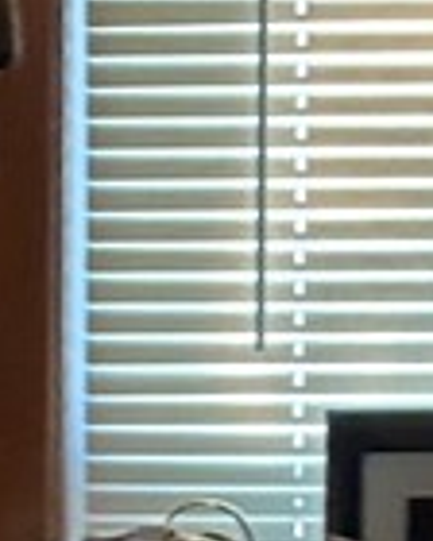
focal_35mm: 370
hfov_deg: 4.1
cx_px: -506
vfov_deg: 5.1
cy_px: 1229
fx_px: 5927
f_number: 1.6
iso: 160
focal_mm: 5.96
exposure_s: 1/40
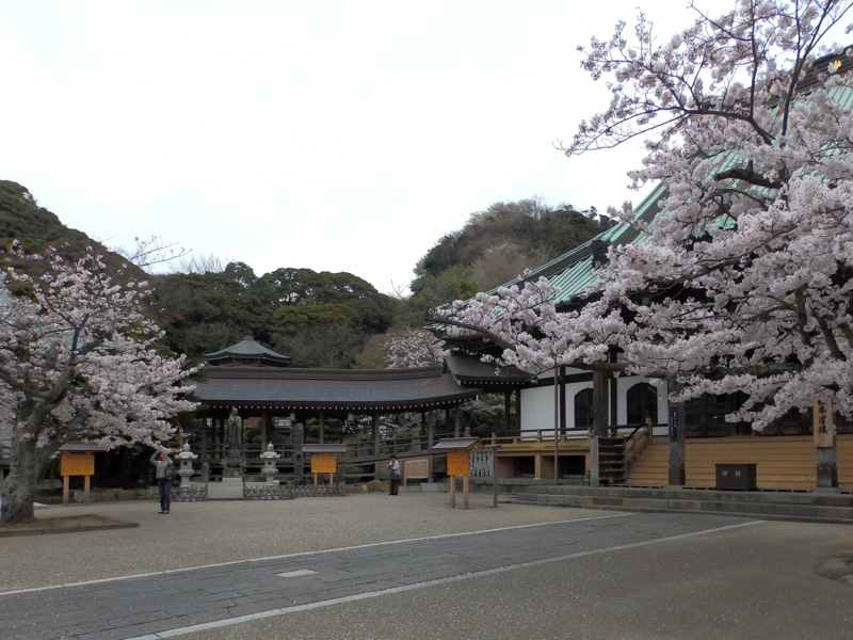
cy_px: 320
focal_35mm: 22
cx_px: 426
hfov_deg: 76.4
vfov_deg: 61.1
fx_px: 542
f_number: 3.4
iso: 80
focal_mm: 4
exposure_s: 1/30
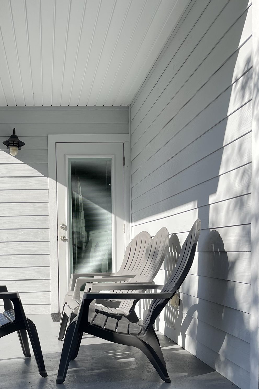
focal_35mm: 42
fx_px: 453
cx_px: 71
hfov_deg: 31.4
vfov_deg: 45.2
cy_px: 279
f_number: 1.6
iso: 32
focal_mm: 5.1
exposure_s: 1/2924
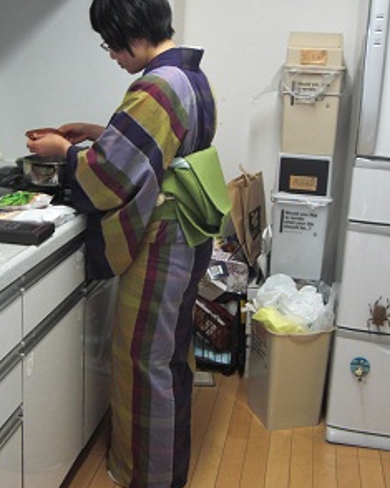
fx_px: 693
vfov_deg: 38.7
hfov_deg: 31.4
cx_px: 168
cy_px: 199
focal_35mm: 48
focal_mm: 5.8
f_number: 2.7
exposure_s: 1/20
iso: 200
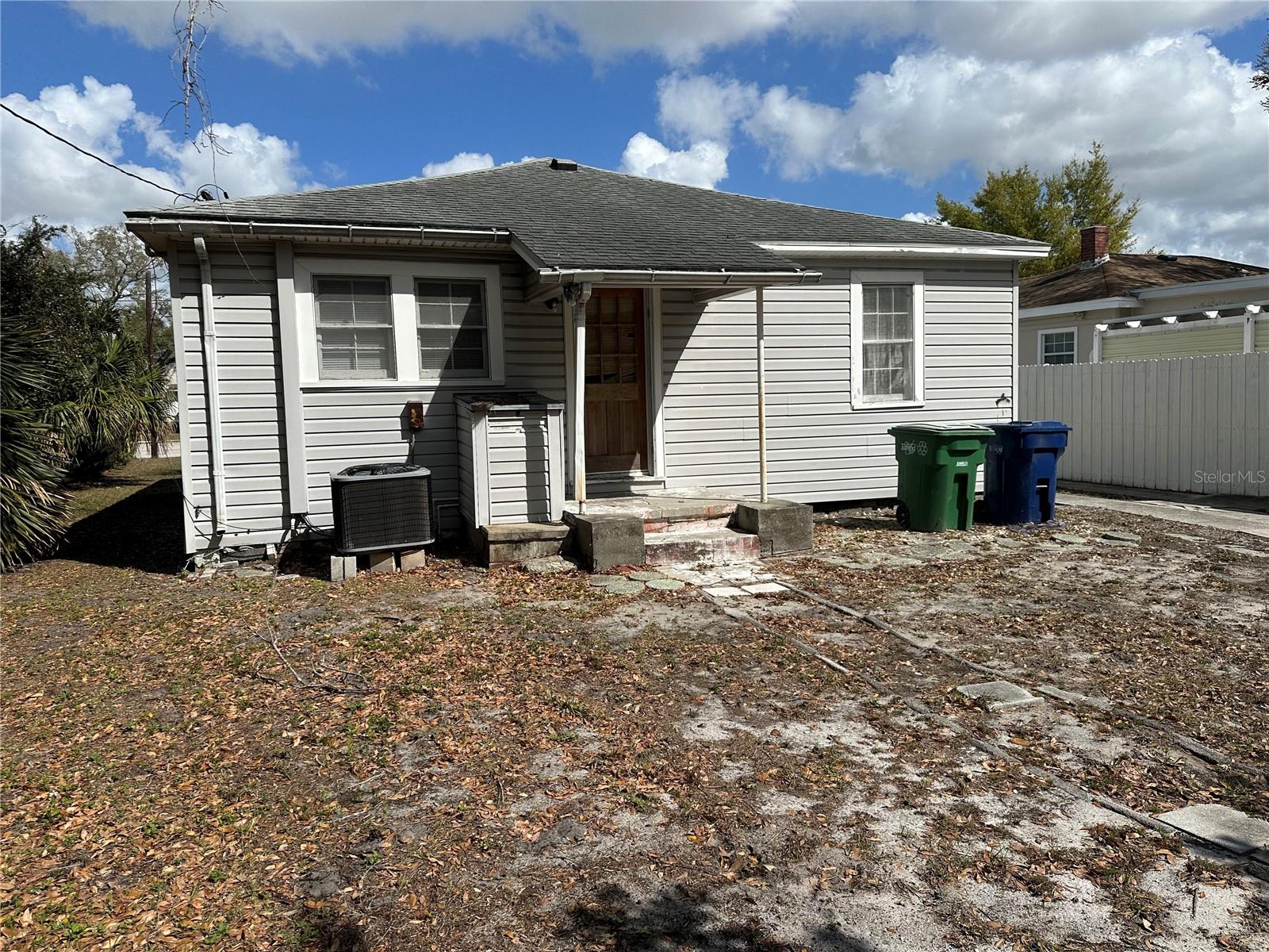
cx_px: 634
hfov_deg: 71.6
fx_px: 880
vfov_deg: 56.8
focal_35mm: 24
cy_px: 476
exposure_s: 1/8197
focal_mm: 6.86
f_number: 1.78
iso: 80
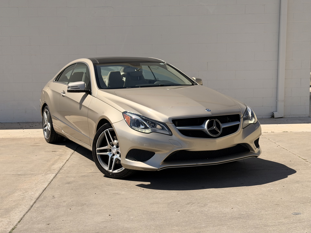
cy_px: 116
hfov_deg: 39.7
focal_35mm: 48
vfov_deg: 30.3
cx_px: 156
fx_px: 431
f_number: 1.78
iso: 80
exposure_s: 1/7143
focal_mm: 6.76
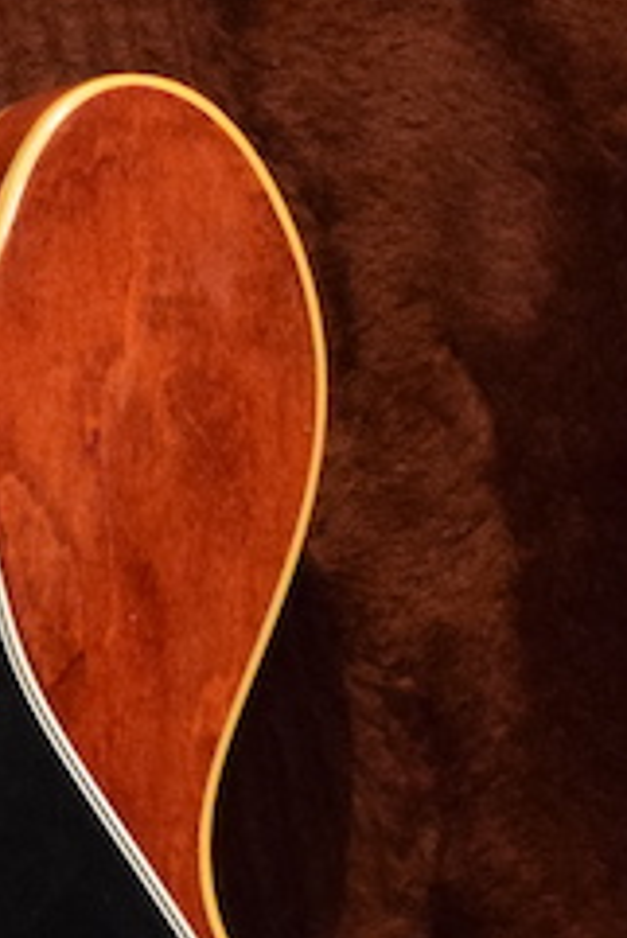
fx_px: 6576
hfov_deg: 5.4
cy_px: 62
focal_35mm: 252
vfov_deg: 8.1
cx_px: -553
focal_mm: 27
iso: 2800
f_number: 4
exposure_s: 1/30
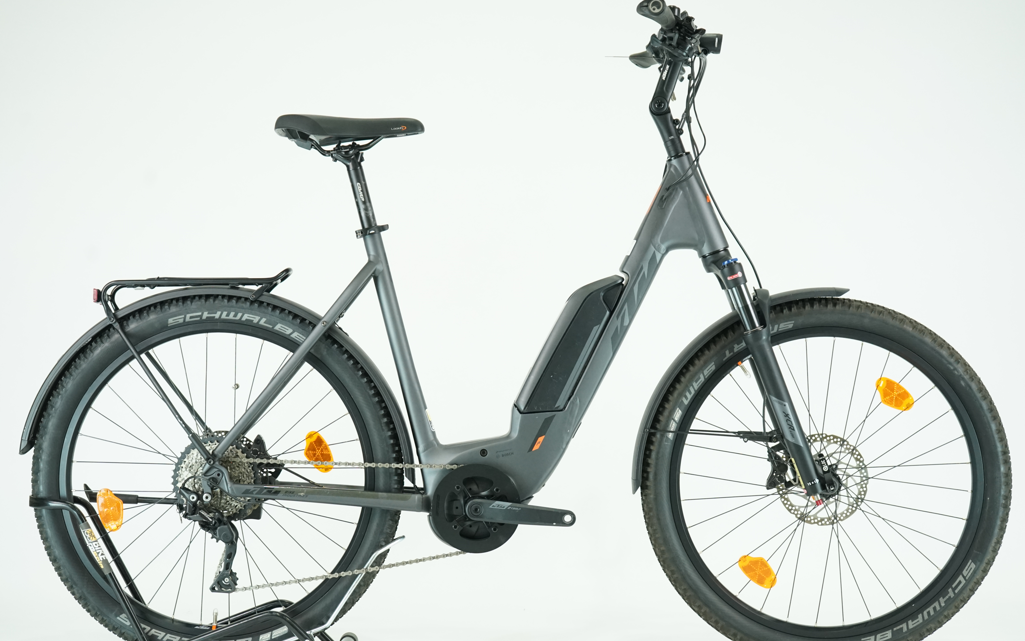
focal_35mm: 59
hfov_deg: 34.5
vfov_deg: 22.0
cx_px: 515
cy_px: 341
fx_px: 1648
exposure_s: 1/200
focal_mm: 57
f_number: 5
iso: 2000
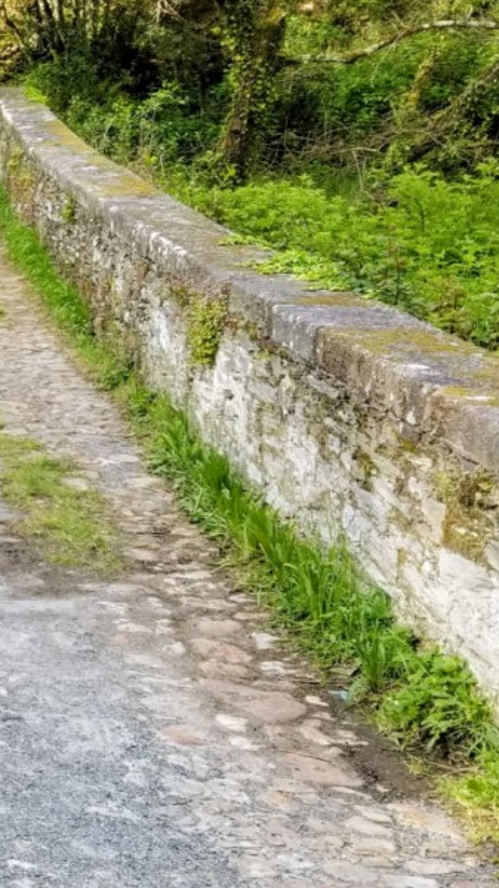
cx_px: -336
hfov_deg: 15.7
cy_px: 477
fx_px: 1601
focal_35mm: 68
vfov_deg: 31.0
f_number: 1.7
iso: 50
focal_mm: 4.3
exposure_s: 1/386
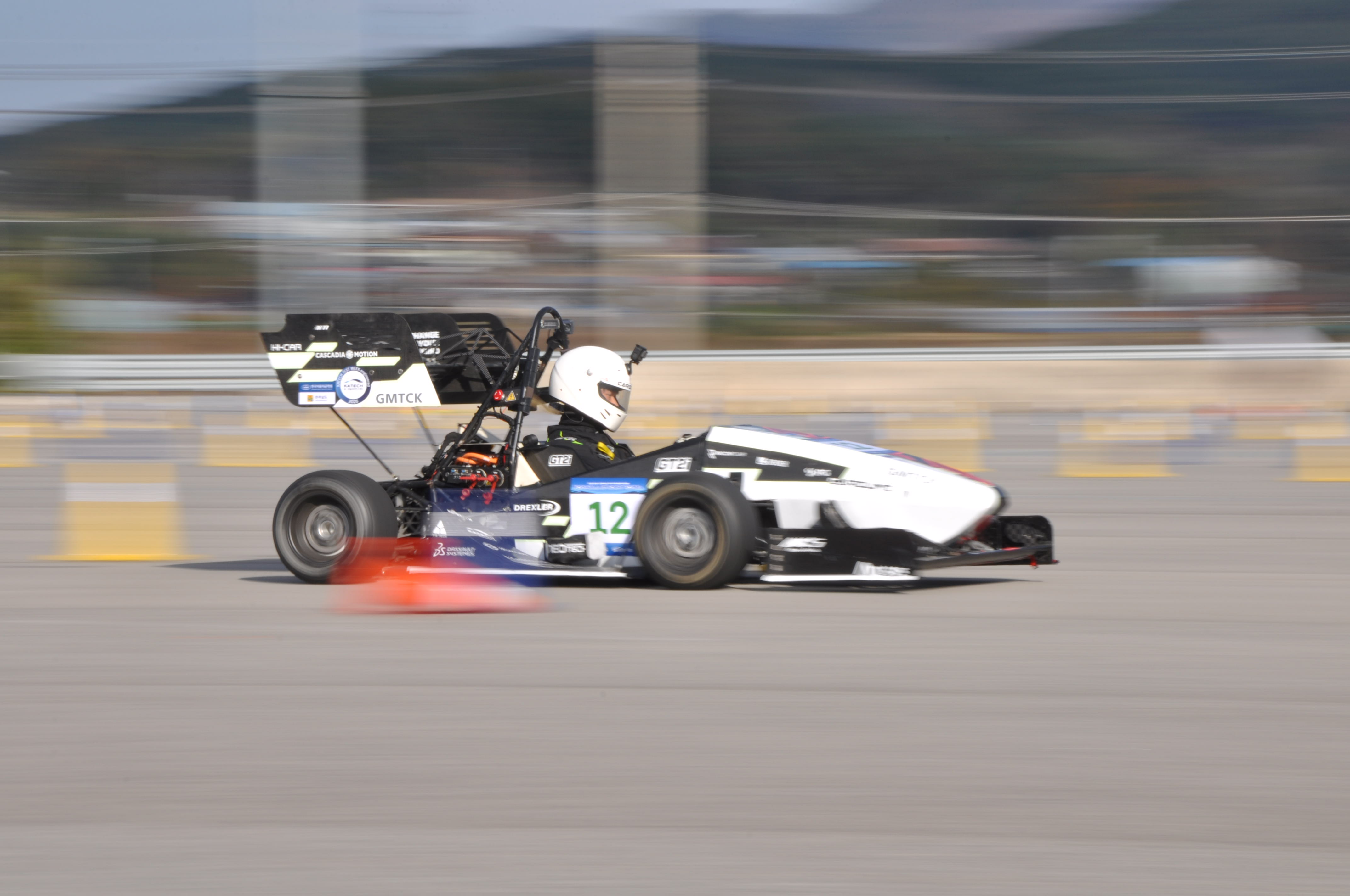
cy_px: 448
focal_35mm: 158
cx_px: 675
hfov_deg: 13.1
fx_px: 5899
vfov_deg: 8.7
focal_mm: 105
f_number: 27
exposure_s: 1/30
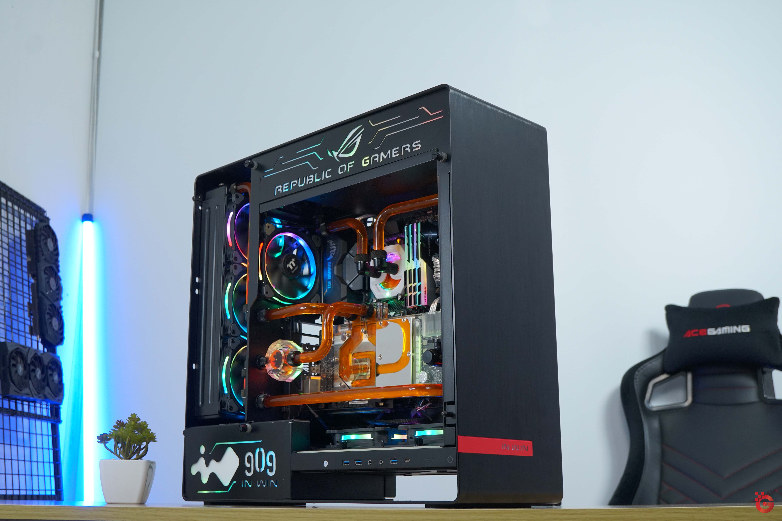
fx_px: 977
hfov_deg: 43.6
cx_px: 391
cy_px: 260
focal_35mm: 45
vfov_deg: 29.9
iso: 640
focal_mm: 30
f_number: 5
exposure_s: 1/160
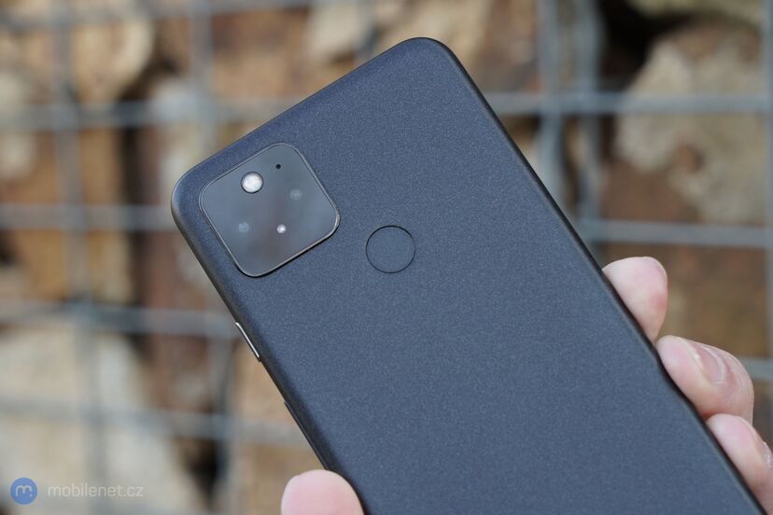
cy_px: 258
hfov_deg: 28.8
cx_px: 386
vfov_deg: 19.5
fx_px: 1503
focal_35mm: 70
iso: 800
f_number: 6.3
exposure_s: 1/160
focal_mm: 70
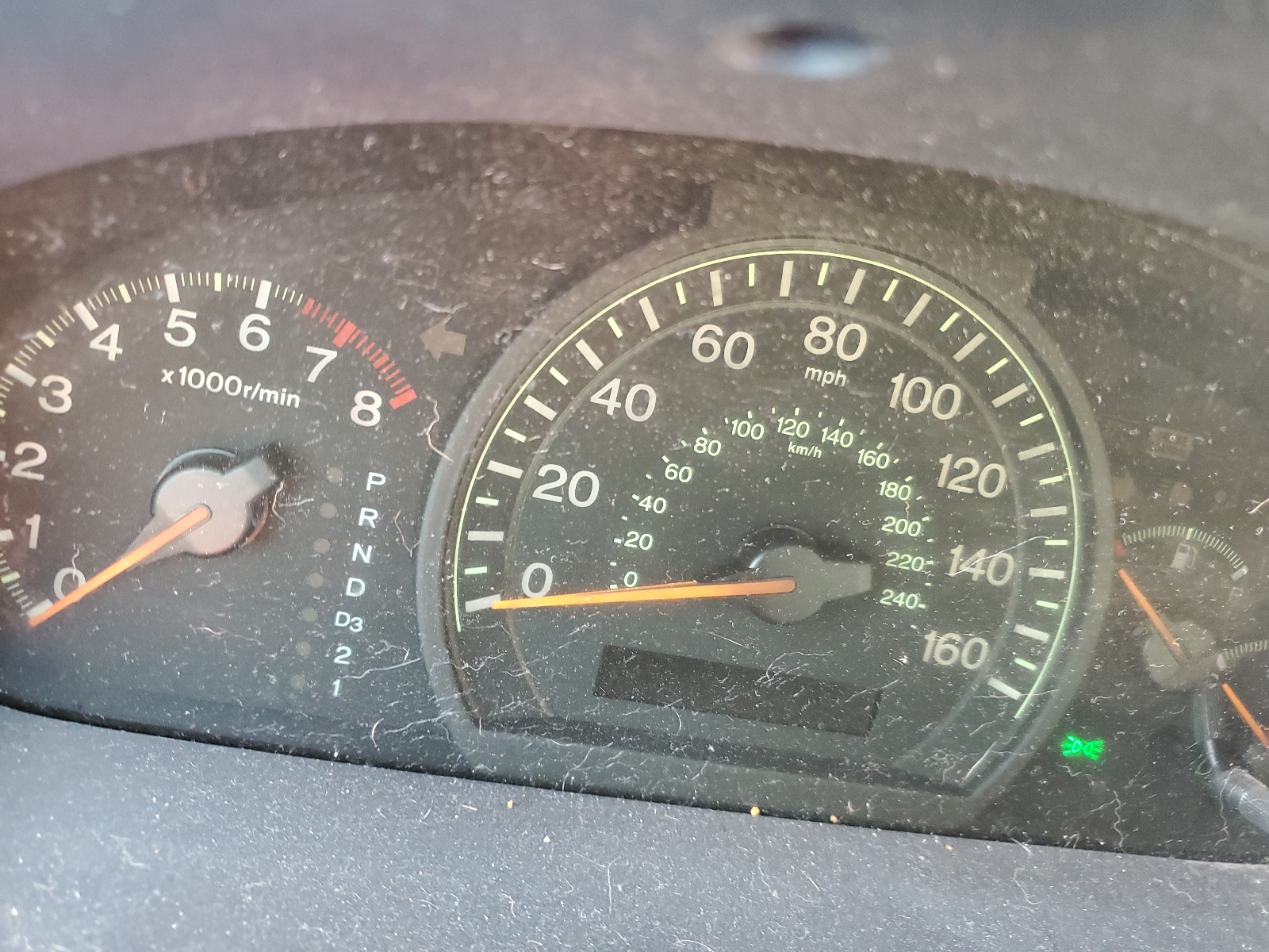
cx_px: 634
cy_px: 476
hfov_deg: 67.3
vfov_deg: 53.1
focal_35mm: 26
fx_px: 953
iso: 339
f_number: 1.5
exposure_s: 1/30
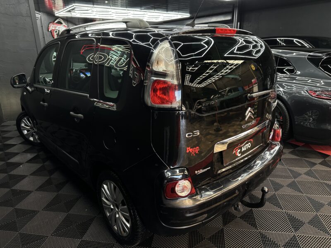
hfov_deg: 71.6
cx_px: 166
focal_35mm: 24
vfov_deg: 56.8
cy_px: 124
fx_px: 229
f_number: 1.78
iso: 125
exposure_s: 1/100
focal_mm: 6.86
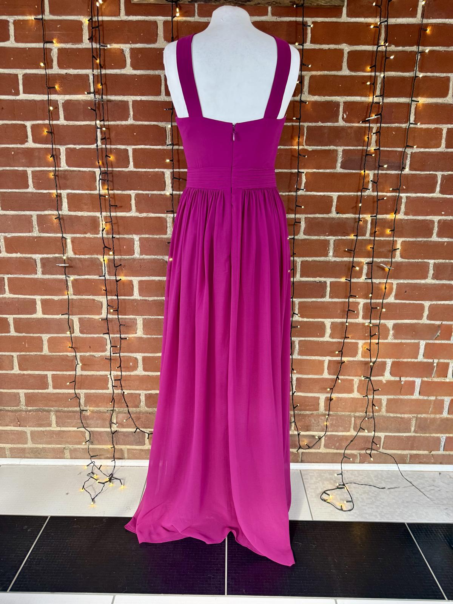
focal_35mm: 24
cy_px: 302
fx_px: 419
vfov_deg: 71.6
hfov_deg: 56.8
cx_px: 226
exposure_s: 1/100
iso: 160
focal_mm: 6.76
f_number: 1.78
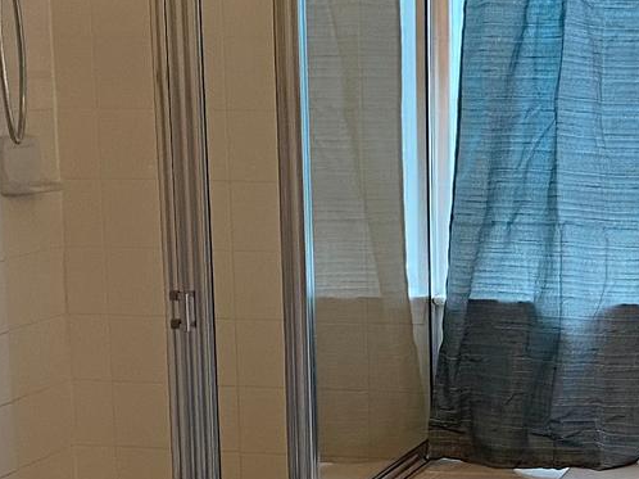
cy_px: 509
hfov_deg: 18.2
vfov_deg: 13.6
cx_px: 502
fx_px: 1974
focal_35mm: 107
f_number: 1.8
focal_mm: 4.25
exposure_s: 1/60
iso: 80
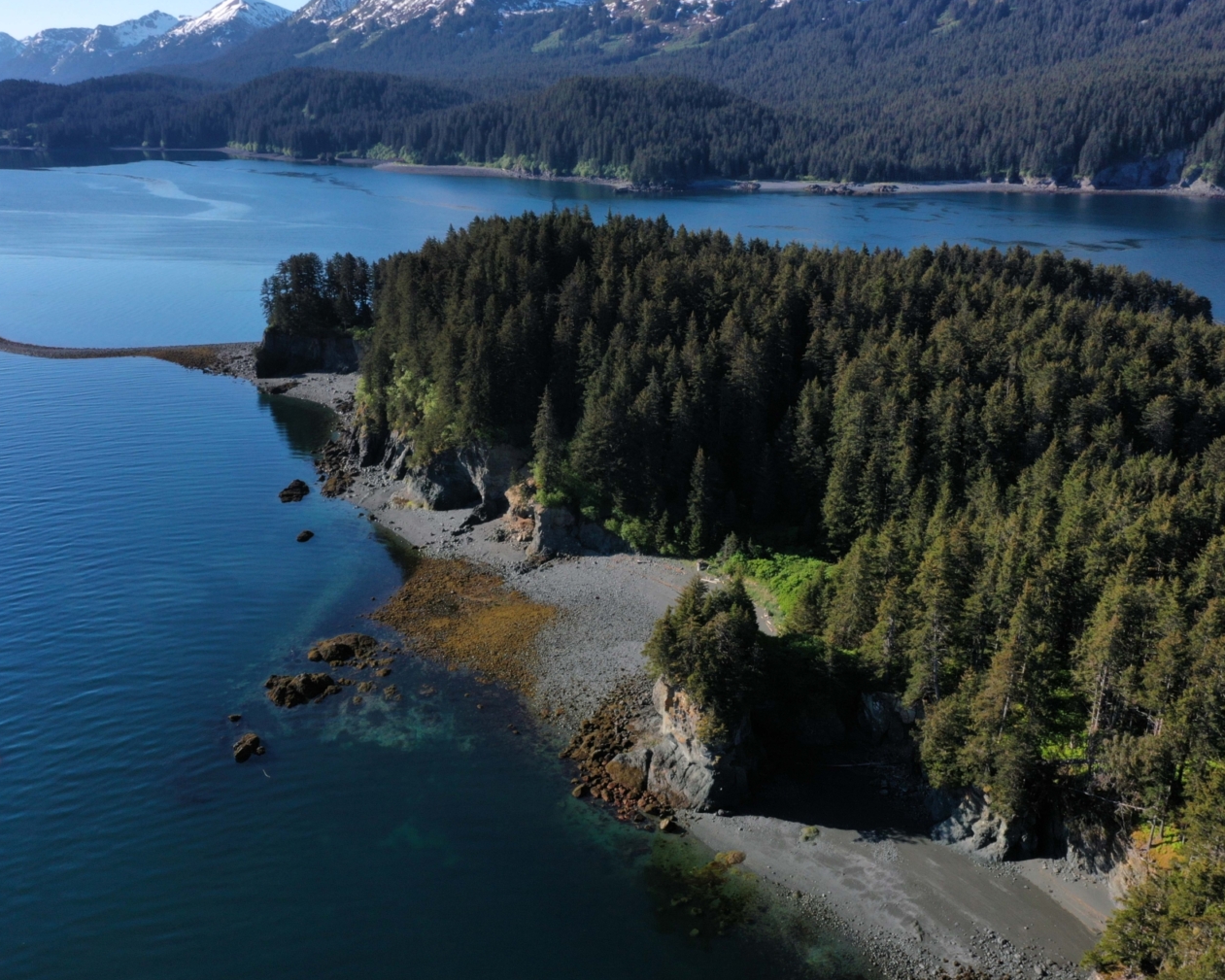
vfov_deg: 45.8
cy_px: 491
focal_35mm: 32
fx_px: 1160
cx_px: 630
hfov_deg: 55.7
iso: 100
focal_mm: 10.26
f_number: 11
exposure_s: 1/200
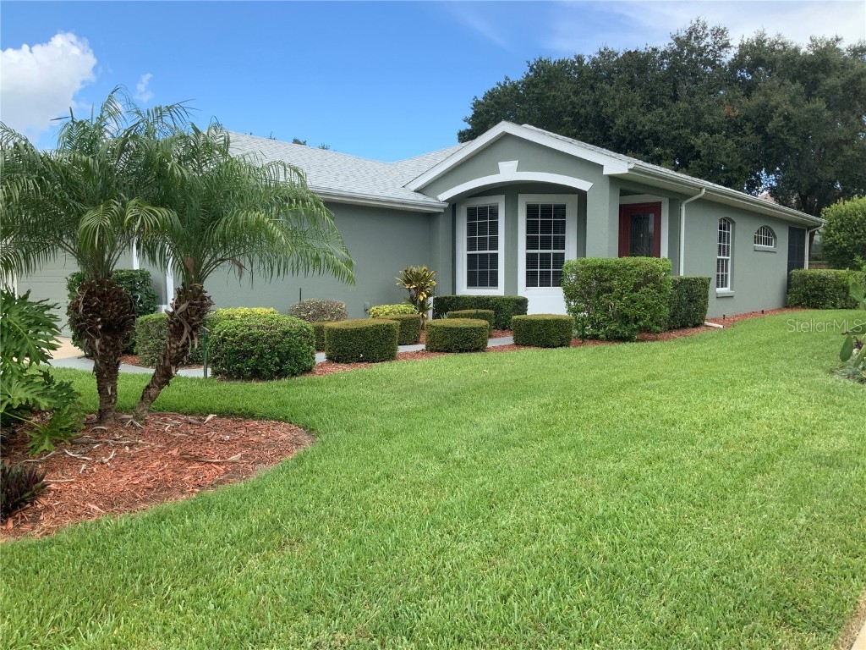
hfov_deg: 61.7
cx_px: 433
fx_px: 726
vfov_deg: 48.2
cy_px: 325
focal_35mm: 29
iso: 16
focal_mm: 3
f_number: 1.8
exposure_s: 1/929
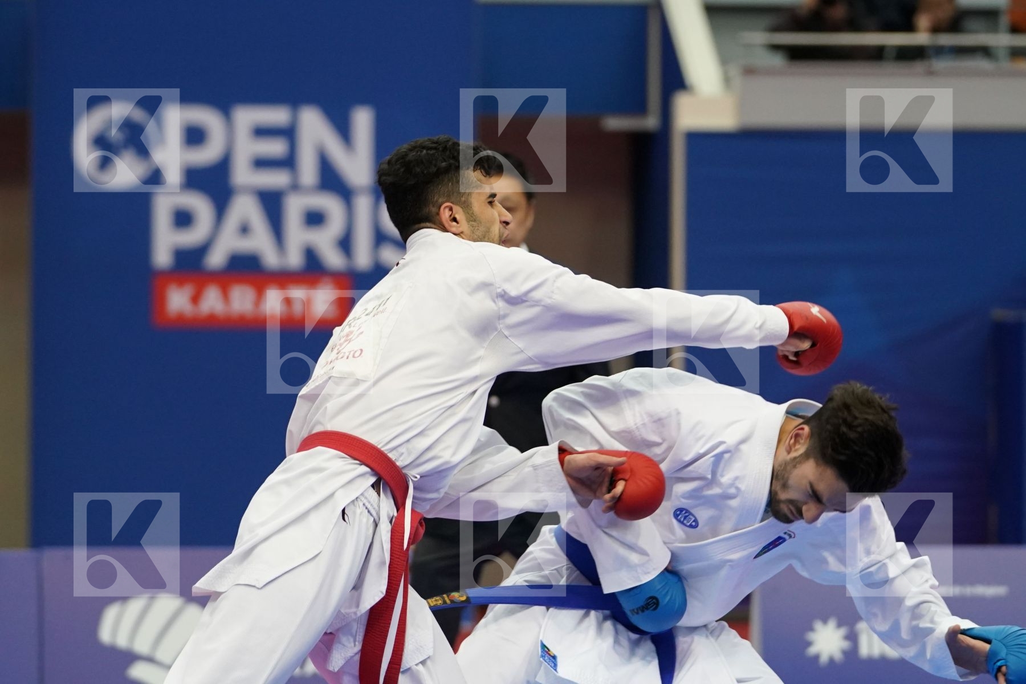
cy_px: 342
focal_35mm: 169
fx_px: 4816
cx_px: 513
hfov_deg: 12.2
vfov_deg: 8.1
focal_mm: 113
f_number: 2.8
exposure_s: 1/1000
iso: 3200
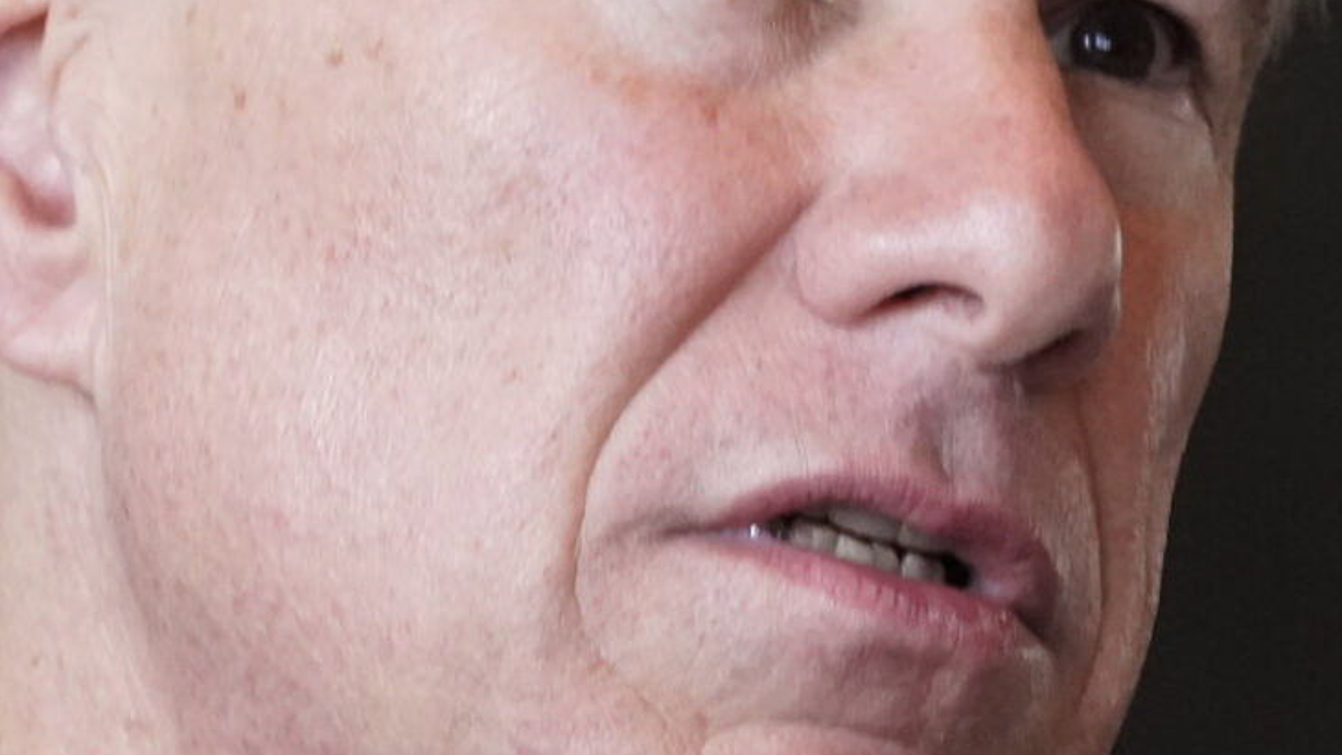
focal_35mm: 931
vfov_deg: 1.3
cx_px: 145
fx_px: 33128
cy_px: -336
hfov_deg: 2.3
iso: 5000
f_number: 6.3
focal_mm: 253
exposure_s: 1/320
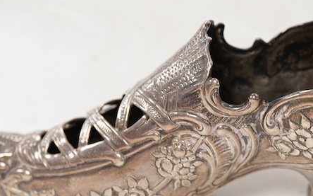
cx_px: 202
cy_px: 115
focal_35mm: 93
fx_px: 793
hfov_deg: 22.3
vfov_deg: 14.0
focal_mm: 30
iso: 1250
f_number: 8
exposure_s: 1/125
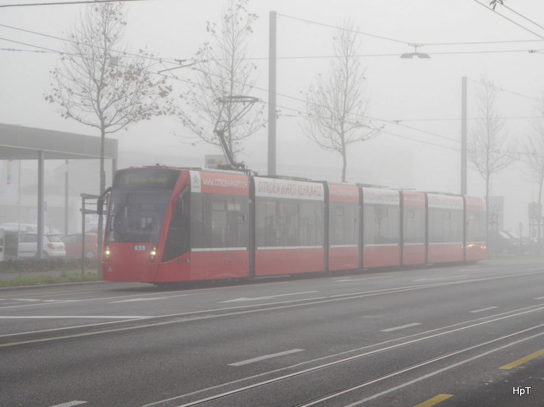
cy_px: 204
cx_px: 272
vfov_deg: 20.4
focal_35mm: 72
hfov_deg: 27.0
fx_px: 1131
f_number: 5.3
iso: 160
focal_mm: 36
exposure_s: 1/80
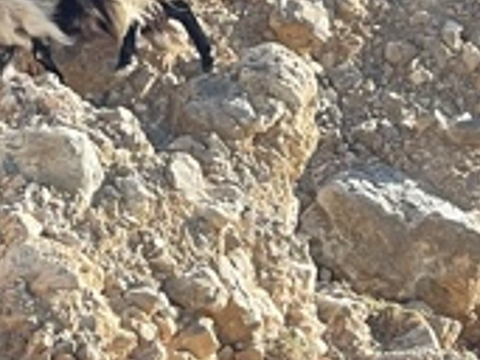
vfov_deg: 4.8
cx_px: 368
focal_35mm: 311
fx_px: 4309
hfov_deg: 6.4
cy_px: 197
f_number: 2
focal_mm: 6
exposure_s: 1/737
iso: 25
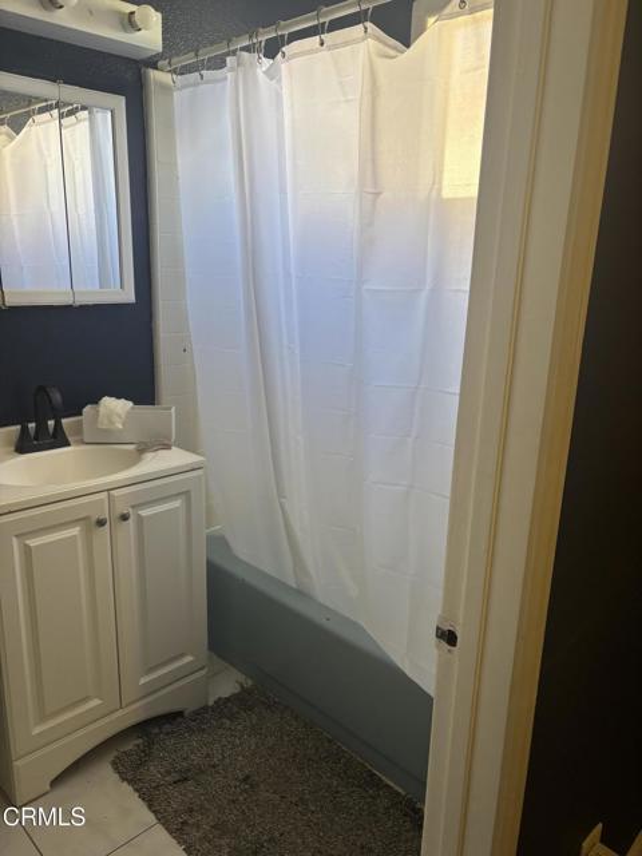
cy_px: 428
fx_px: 643
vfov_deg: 67.3
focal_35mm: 26
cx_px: 321
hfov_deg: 53.1
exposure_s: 1/93
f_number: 1.6
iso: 125
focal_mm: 5.96
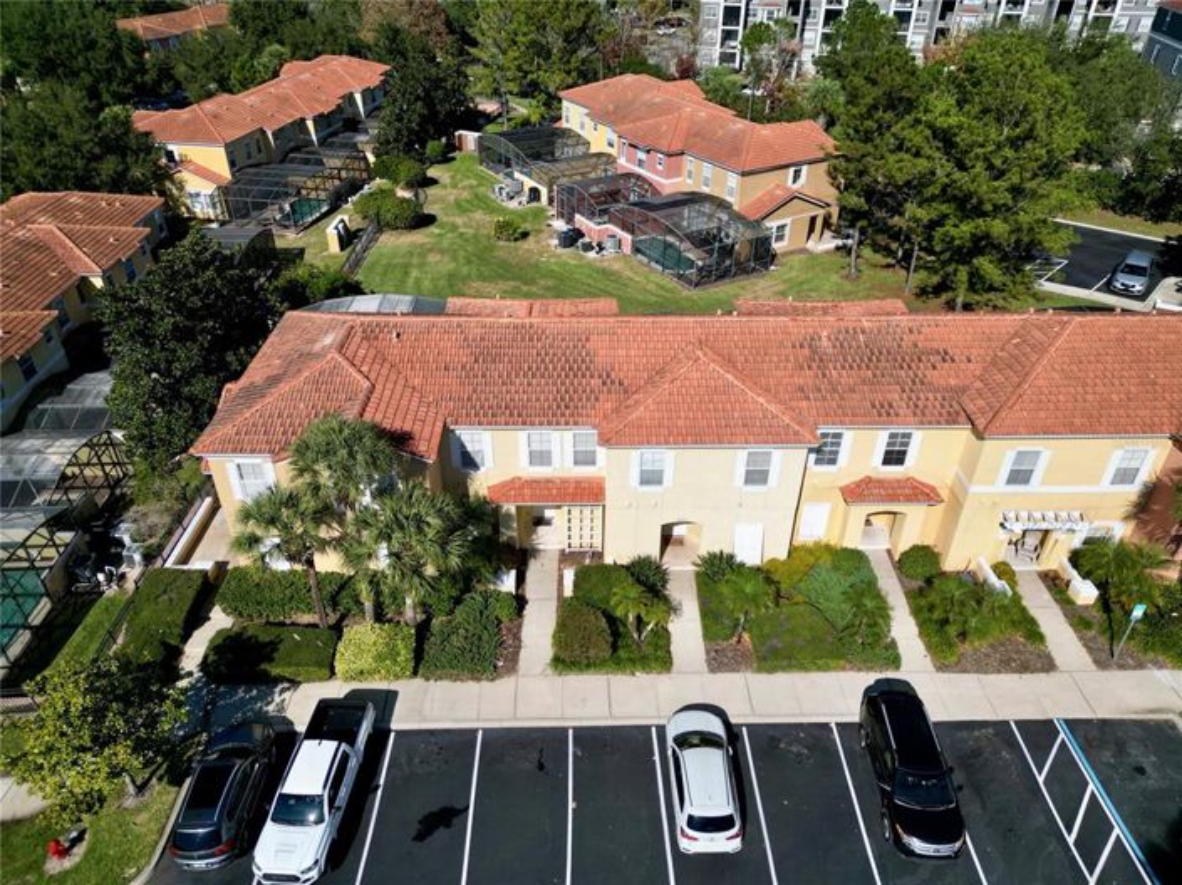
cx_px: 591
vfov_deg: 56.8
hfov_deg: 71.6
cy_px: 442
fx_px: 819
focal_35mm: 24
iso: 110
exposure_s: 1/5000
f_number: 1.7
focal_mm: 6.72
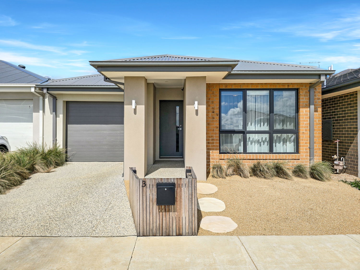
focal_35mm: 23
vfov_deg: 58.9
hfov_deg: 73.9
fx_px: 239
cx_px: 180
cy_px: 135
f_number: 1.7
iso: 12
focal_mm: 6.3
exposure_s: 1/1400
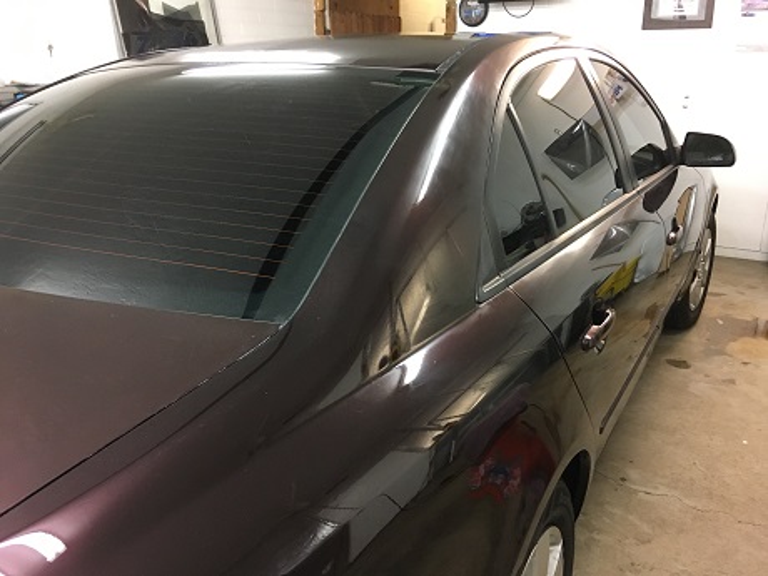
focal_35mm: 29
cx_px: 384
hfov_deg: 61.7
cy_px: 288
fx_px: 643
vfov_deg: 48.2
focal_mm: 4.15
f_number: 2.2
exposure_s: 1/30
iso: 160
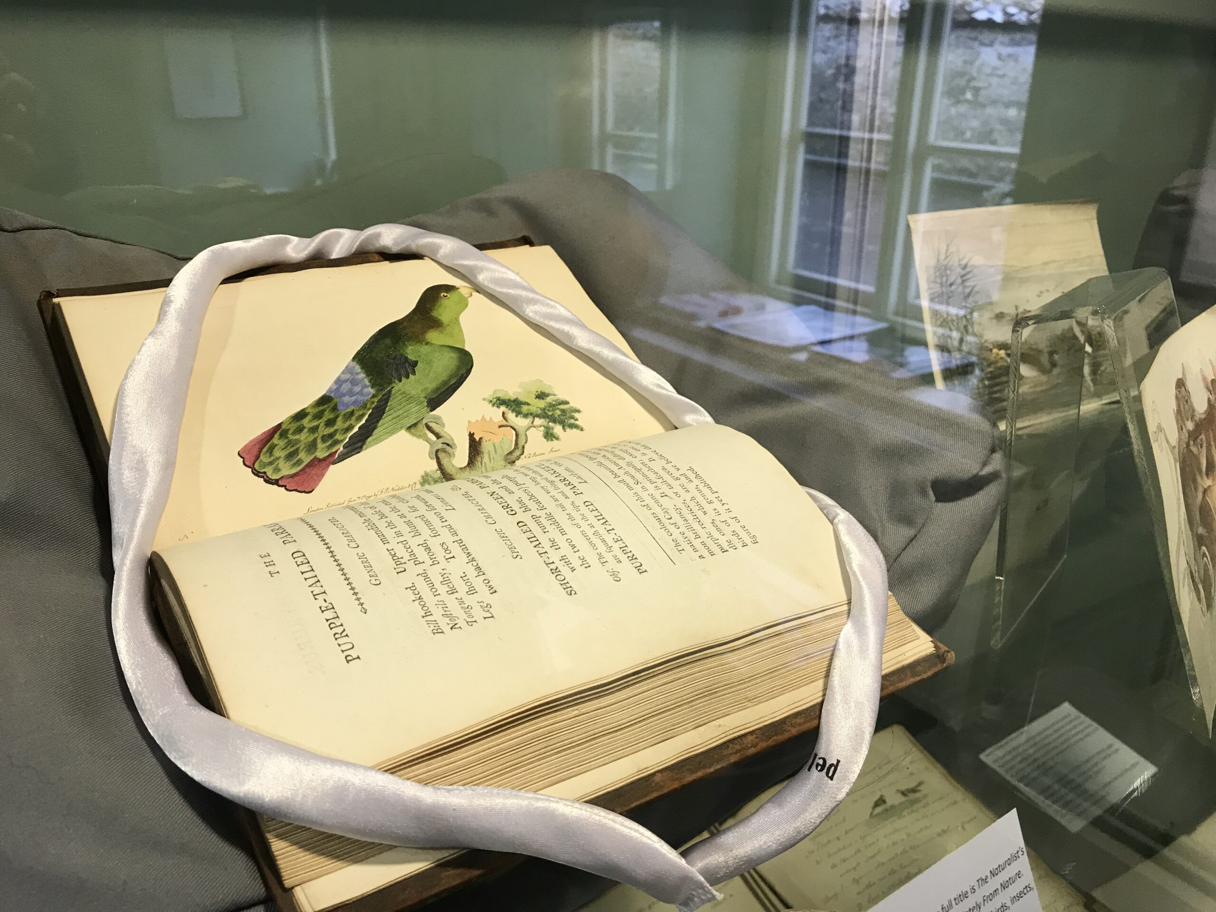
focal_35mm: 28
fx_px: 984
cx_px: 608
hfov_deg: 63.4
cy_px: 456
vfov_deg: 49.7
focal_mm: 3.99
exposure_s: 1/33
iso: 25
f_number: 1.8
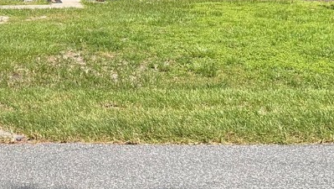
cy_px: -47
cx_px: 9
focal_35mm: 81
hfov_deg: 25.1
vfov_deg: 14.4
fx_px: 718
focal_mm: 3
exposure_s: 1/1221
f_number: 1.8
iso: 16
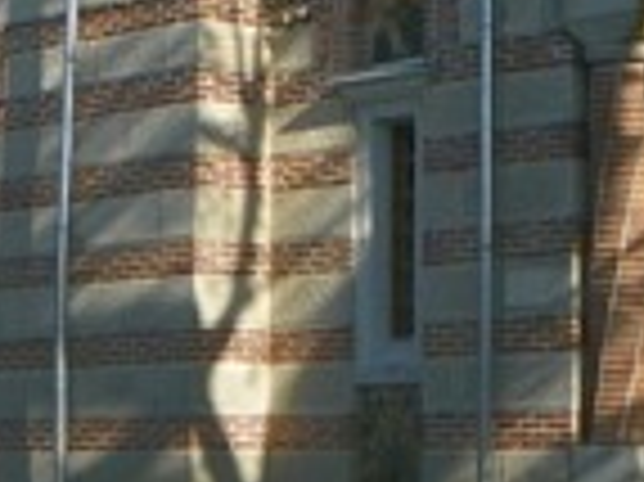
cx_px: 624
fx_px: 2714
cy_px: -65
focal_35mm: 146
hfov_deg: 13.4
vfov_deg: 10.0
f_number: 5
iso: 64
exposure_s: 1/200
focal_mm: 4.6
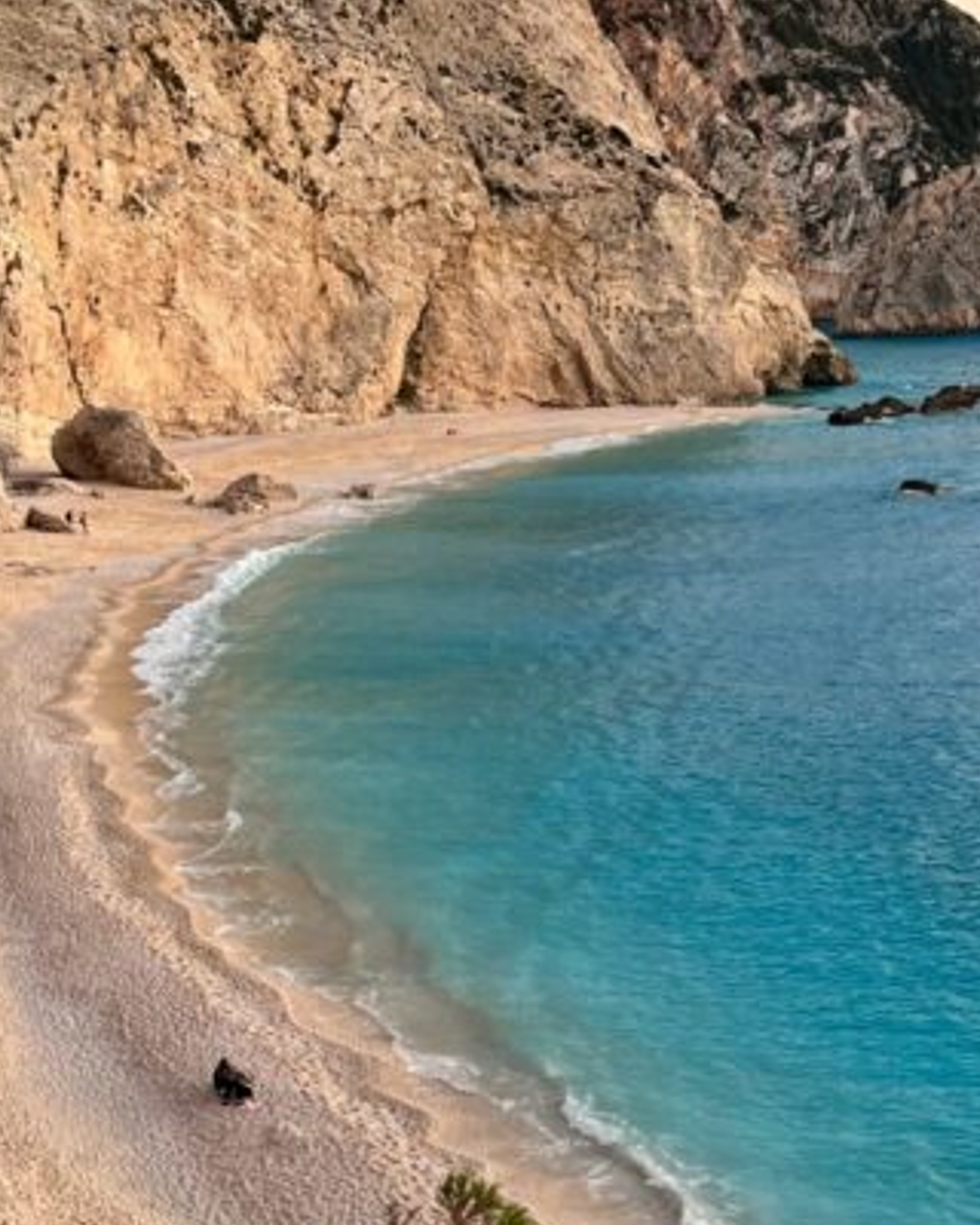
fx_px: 2357
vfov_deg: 29.1
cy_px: 533
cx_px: 735
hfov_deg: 23.3
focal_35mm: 65
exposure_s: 1/121
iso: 64
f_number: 1.5
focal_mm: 5.7
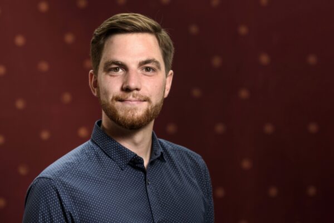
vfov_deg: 16.1
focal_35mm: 85
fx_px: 789
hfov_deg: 23.9
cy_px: 112
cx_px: 167
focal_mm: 85
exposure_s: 1/160
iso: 125
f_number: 5
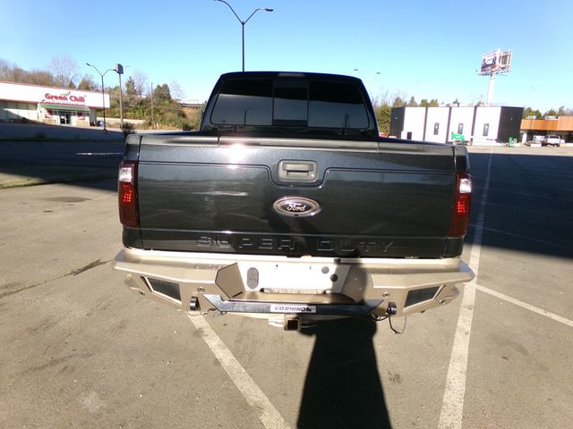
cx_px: 286
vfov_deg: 56.8
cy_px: 214
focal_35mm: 24
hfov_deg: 71.6
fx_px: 397
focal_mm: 4.3
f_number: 11.07
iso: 100
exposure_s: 1/60
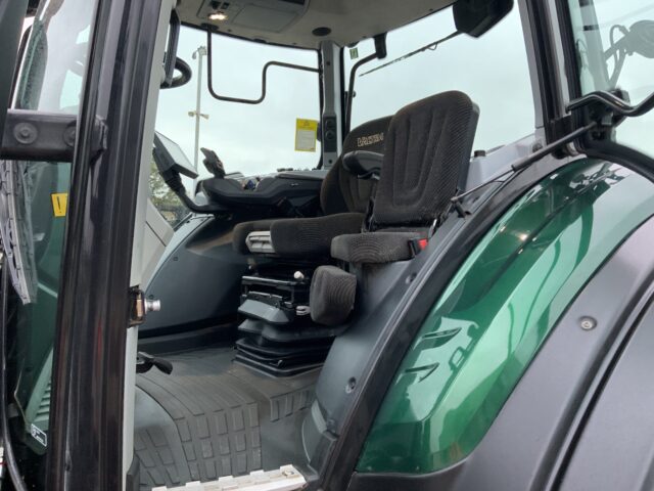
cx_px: 327
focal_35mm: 29
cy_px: 246
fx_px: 548
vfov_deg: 48.2
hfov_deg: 61.7
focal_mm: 3
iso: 160
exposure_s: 1/60
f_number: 1.8
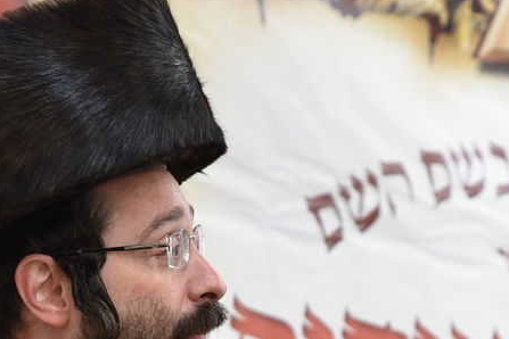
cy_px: 414
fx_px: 3096
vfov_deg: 6.2
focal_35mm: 219
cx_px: 376
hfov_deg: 9.4
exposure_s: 1/125
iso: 1000
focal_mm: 70
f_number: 4.5
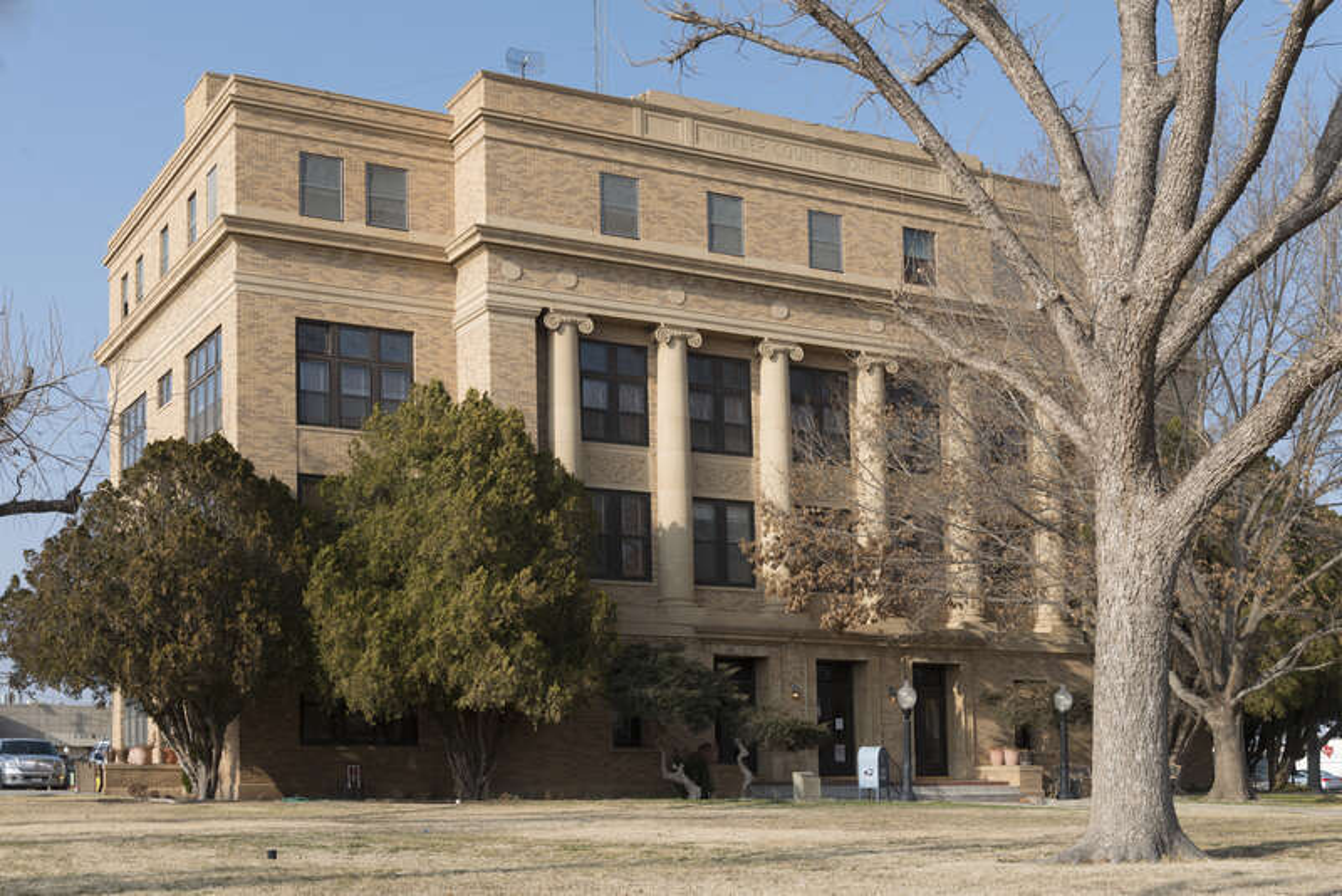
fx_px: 1790
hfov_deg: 41.1
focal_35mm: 48
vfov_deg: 28.1
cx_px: 671
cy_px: 448
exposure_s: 1/160
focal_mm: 48
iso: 100
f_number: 10
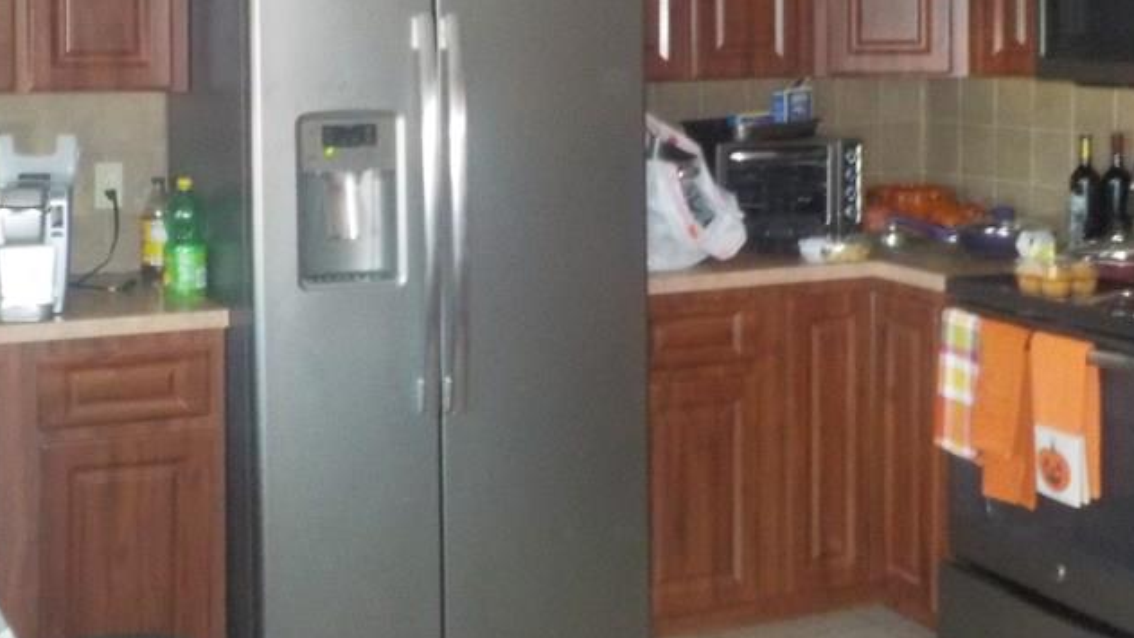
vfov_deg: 22.3
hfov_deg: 39.0
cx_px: 467
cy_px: 110
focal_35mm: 53
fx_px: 1594
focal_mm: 4.1
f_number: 3.3
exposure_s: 1/10
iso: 800
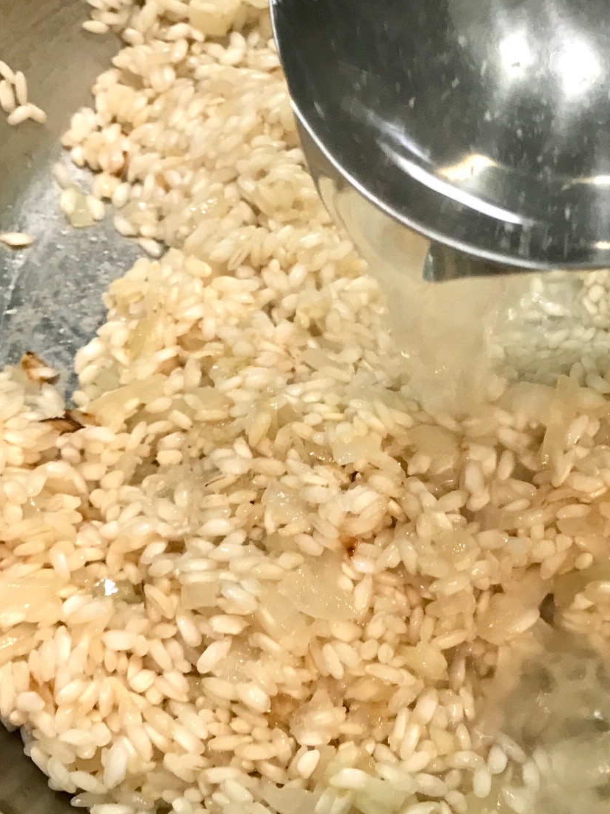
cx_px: 520
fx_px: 1199
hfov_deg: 27.8
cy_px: 394
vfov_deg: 37.5
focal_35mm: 51
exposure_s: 1/17
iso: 50
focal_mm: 3.99
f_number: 1.8
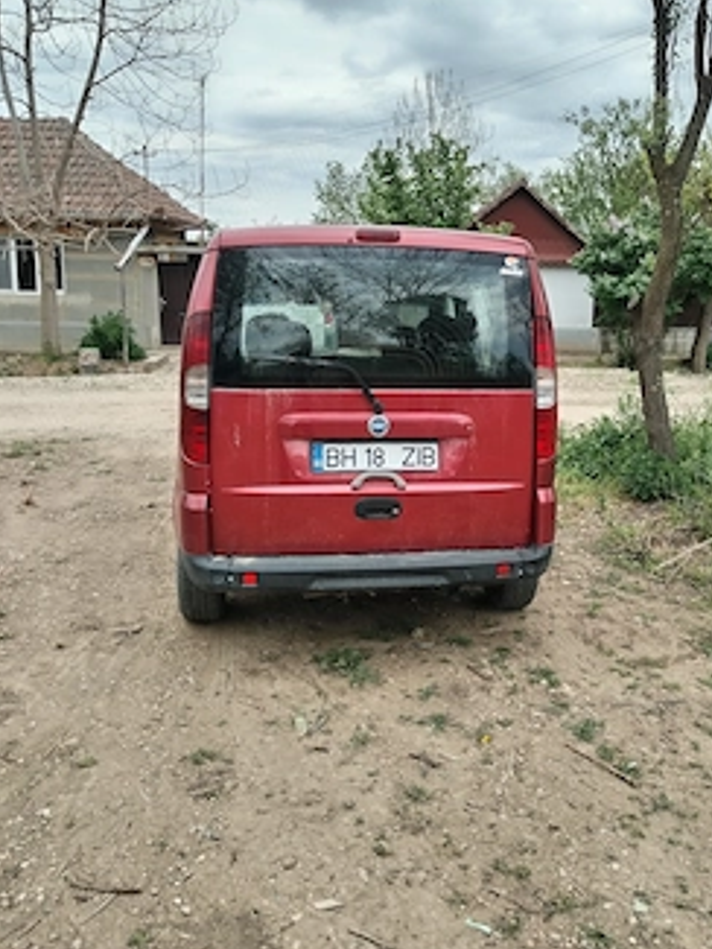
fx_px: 877
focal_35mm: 32
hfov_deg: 44.0
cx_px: 414
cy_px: 426
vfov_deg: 56.7
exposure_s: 1/1005
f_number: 1.8
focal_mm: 4.75
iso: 100
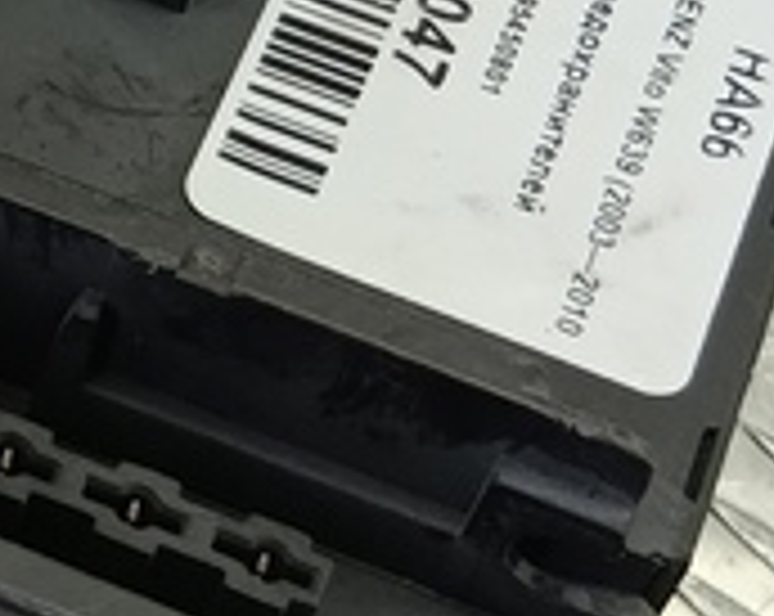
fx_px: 3064
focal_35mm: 134
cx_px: -562
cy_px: 72
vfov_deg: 11.4
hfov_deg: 13.2
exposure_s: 1/50
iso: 132
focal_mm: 4.11
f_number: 1.6
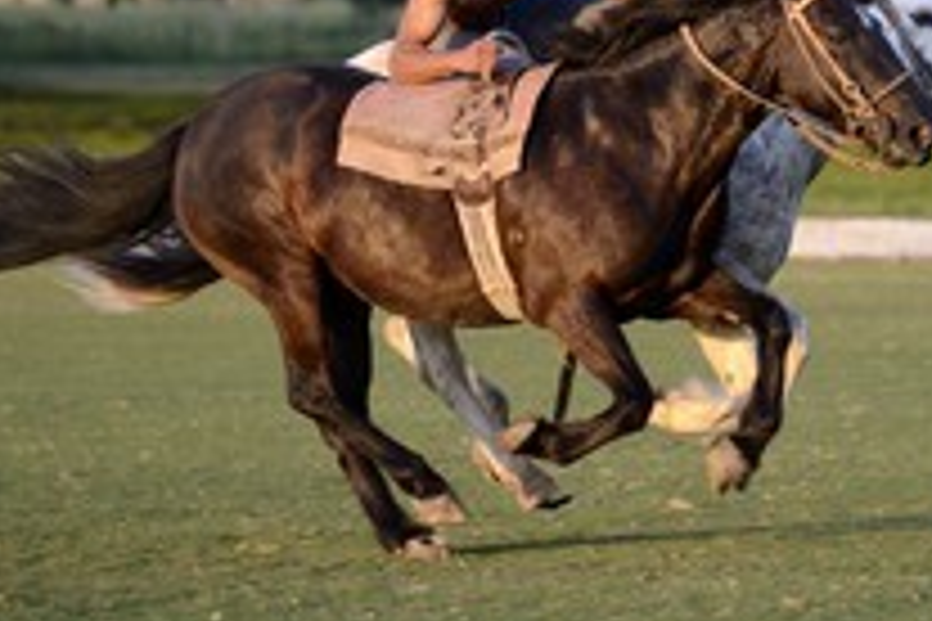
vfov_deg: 3.4
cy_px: 90
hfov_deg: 5.1
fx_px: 10484
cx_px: 783
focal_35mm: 405
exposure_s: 1/640
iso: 800
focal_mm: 200
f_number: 4.5
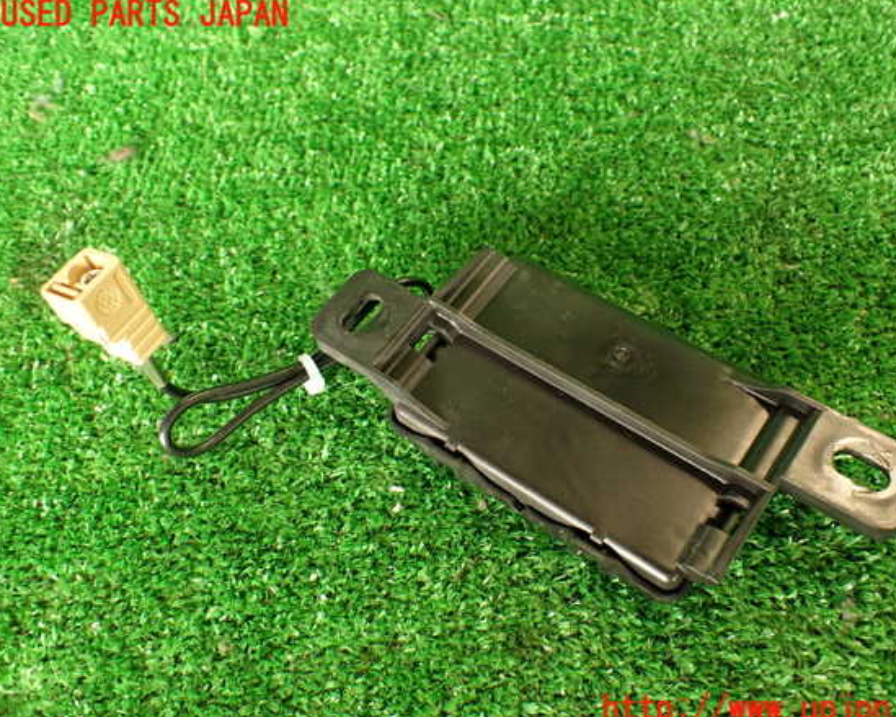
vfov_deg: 45.8
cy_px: 363
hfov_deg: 55.6
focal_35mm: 32
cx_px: 481
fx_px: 848
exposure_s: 1/30
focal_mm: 5.4
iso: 200
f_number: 2.3
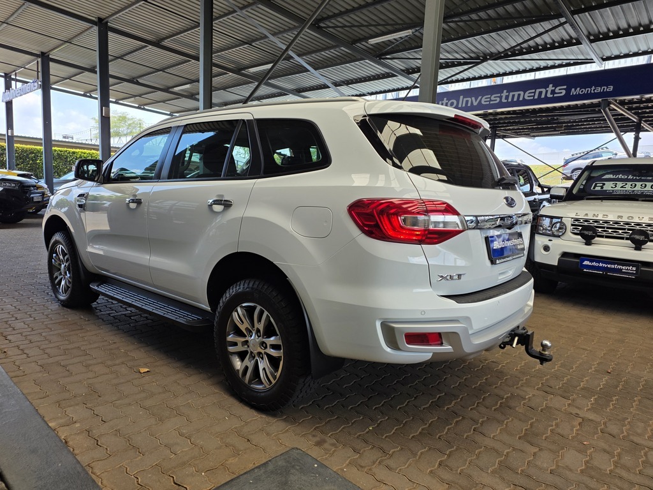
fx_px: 434
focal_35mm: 23
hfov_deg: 73.9
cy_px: 245
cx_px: 326
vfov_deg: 58.9
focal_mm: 6.25
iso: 80
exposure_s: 1/1497
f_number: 1.7
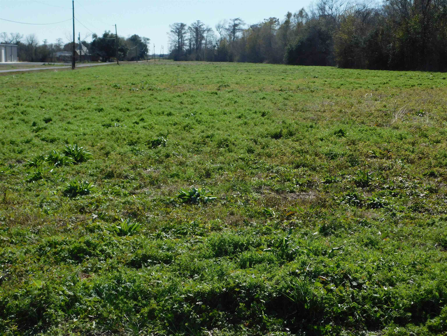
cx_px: 224
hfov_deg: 32.7
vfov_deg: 24.8
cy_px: 168
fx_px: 762
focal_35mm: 59
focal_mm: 10.4
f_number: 4
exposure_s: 1/1250
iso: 125
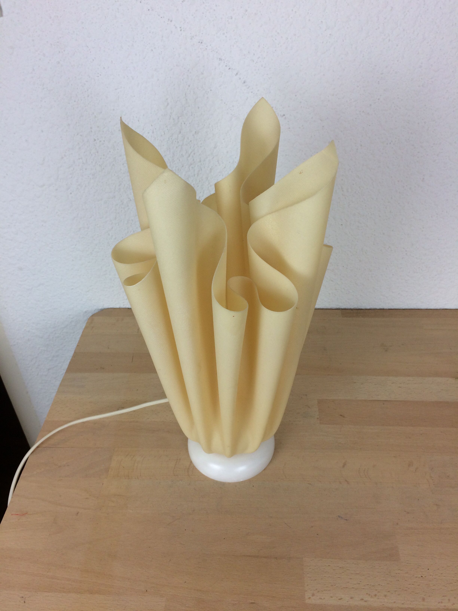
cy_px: 306
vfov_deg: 61.7
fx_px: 512
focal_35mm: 29
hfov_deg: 48.2
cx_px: 229
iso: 50
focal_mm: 4.15
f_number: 2.2
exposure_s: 1/100
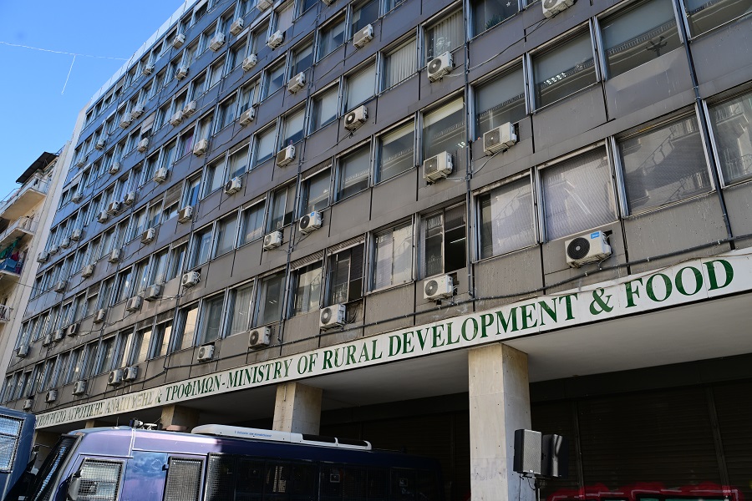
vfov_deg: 46.4
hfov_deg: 65.5
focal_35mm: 28
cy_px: 250
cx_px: 376
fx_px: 585
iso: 400
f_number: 5.6
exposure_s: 1/640
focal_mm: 28
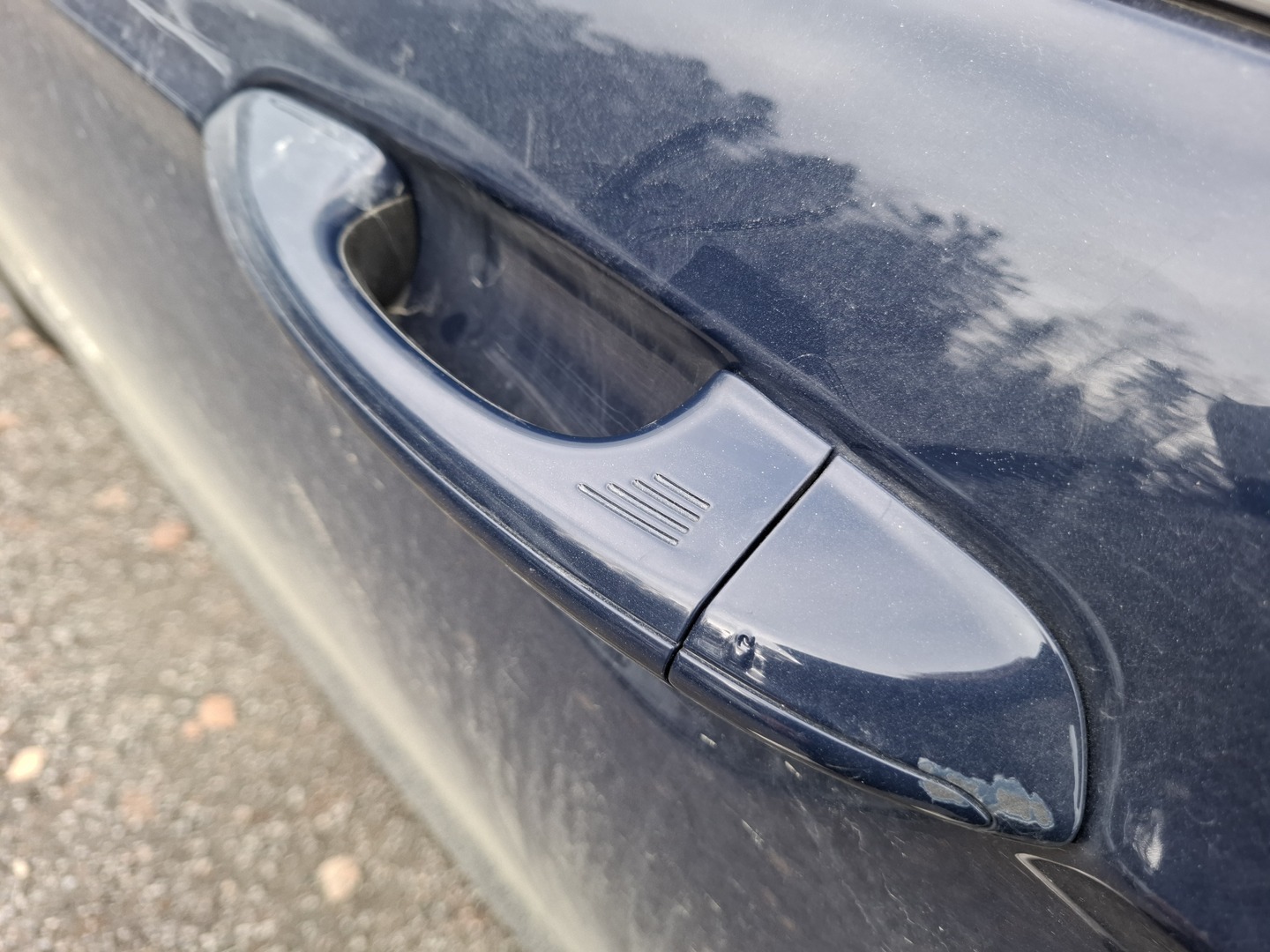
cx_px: 635
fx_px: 844
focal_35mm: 23
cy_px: 476
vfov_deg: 58.9
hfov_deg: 73.9
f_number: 1.8
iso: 50
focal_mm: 5.54
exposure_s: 1/100
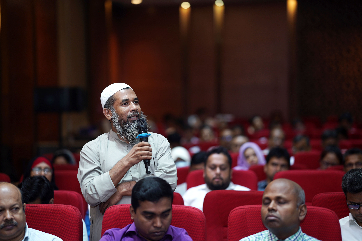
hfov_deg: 23.9
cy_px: 120
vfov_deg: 16.1
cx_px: 181
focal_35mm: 85
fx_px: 855
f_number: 1.4
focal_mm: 85
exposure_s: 1/160
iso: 160
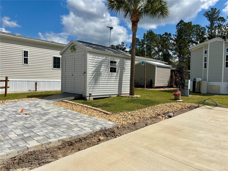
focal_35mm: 26
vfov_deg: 53.1
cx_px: 114
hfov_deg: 67.3
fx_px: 171
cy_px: 86
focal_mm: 5.96
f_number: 1.6
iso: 50
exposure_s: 1/7692
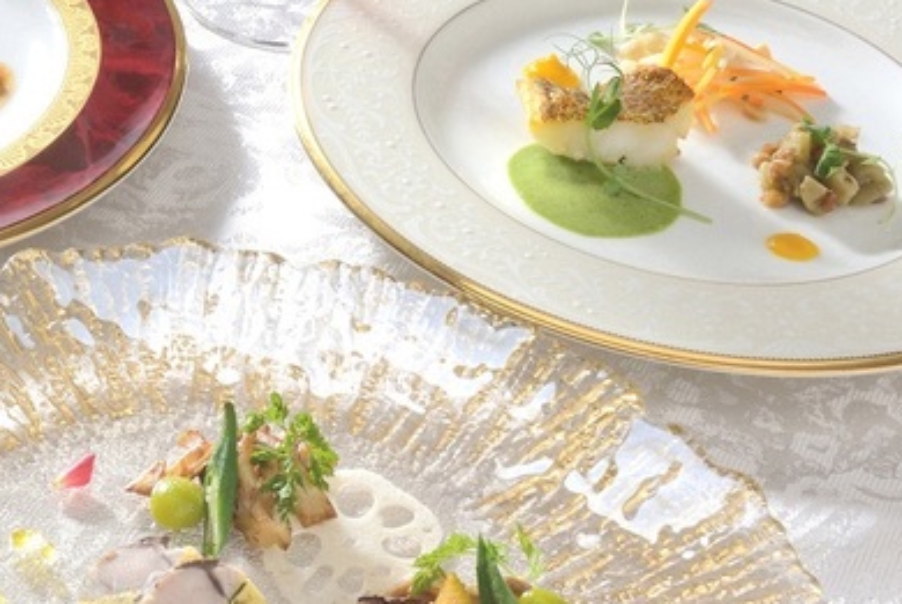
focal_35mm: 82
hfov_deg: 22.9
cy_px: 197
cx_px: -153
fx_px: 2057
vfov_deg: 16.7
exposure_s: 1/60
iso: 160
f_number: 22
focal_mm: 32
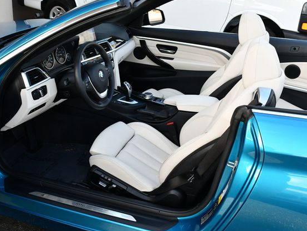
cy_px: 116
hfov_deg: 46.8
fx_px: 355
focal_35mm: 40
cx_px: 147
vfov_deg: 36.0
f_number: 5.6
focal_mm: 18
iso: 400
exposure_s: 1/250
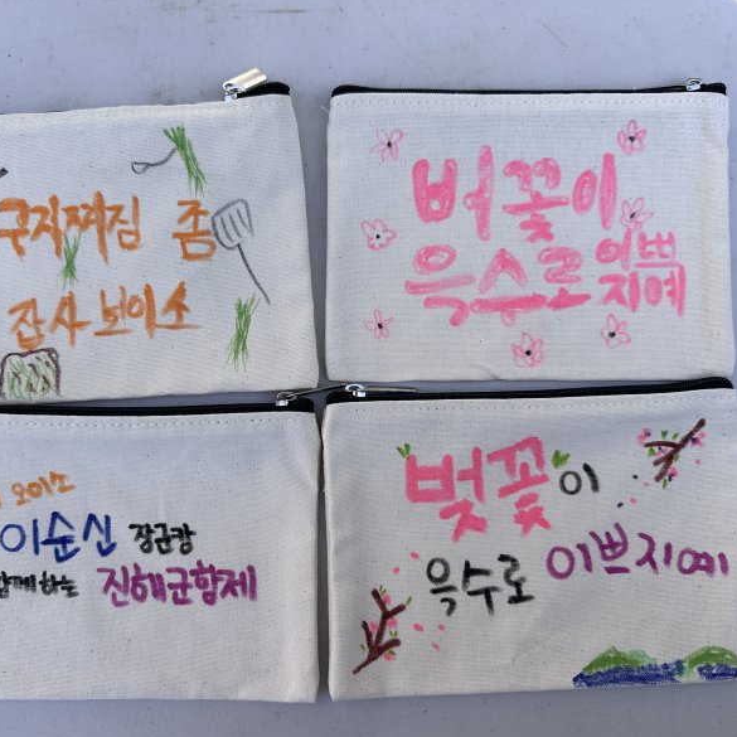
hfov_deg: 55.6
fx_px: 699
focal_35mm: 29
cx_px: 339
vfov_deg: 55.6
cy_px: 374
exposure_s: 1/1227
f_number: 1.78
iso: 80
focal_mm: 6.86
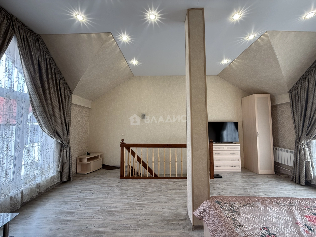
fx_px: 128
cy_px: 118
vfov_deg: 85.7
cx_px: 158
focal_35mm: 14
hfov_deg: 102.1
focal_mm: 2.22
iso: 100
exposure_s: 1/99
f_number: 2.2
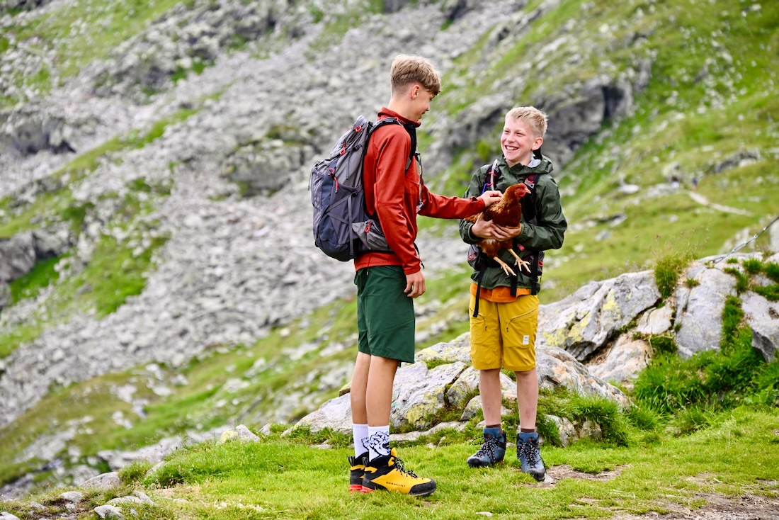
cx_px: 390
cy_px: 260
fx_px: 3571
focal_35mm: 165
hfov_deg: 12.4
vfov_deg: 8.3
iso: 320
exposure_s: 1/500
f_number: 6.3
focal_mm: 165
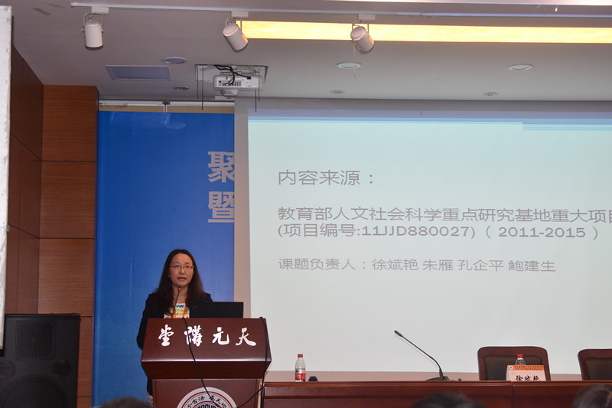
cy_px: 204
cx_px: 306
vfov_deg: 22.6
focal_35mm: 60
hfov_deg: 33.4
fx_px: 1020
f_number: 4
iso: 400
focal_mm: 40
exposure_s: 1/60
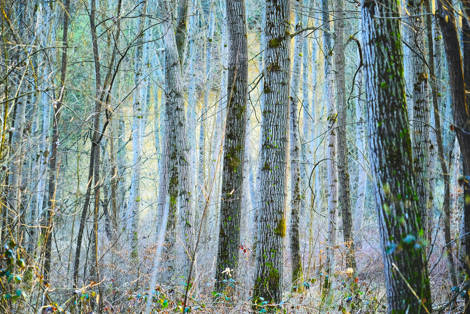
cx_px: 235
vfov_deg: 11.4
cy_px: 157
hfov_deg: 17.1
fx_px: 1567
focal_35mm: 120
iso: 400
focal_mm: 80
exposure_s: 1/125
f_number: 2.8
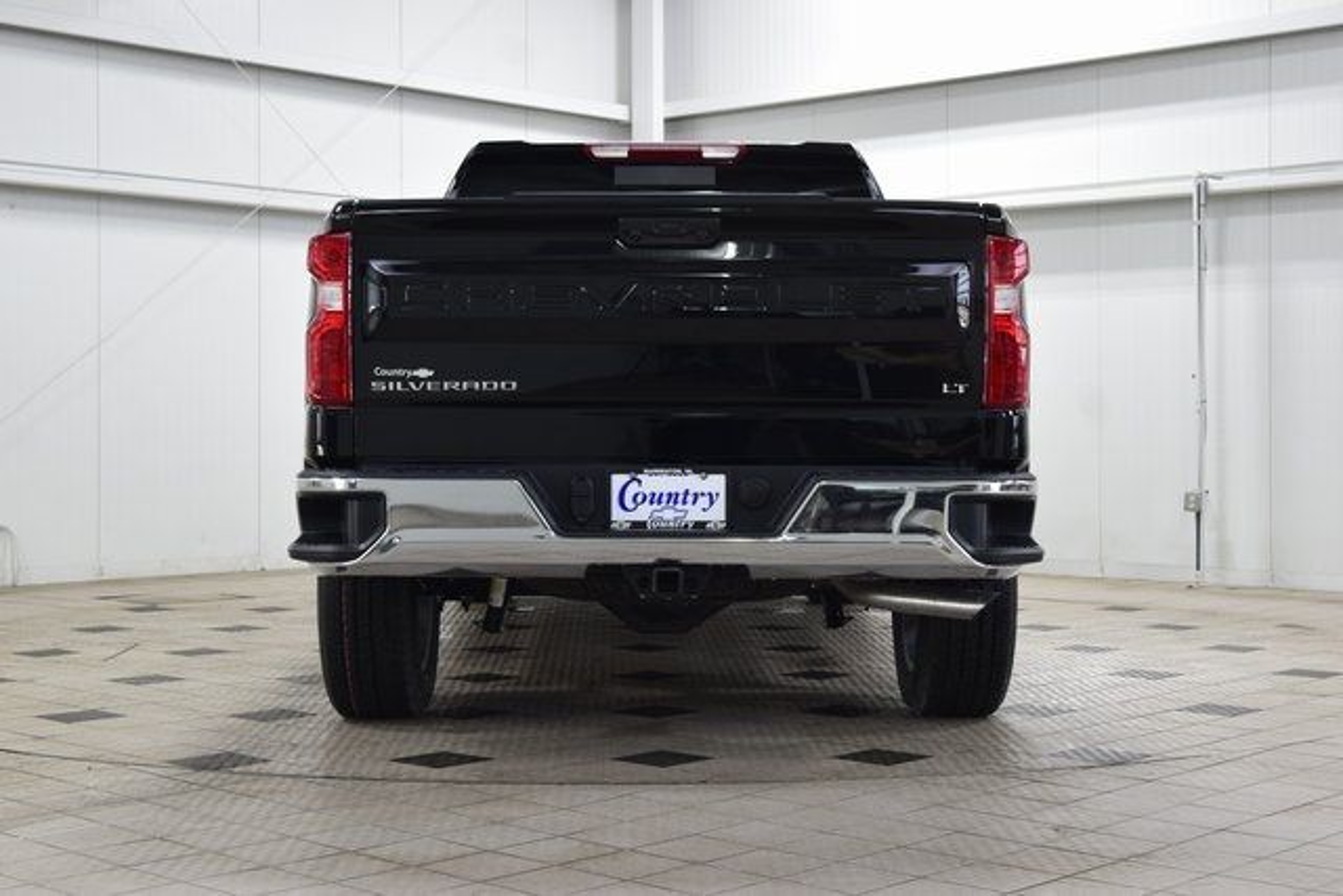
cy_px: 448
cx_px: 672
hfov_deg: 36.9
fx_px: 2015
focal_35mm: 54
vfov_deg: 25.1
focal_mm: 36
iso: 500
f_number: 6.3
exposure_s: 1/15
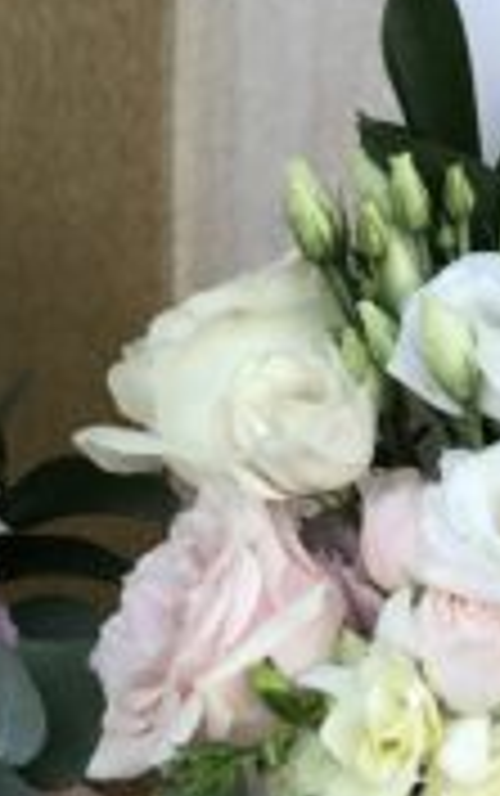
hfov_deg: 7.6
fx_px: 3741
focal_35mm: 172
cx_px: 79
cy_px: 425
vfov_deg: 12.2
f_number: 2.8
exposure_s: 1/100
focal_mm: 6.6
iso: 25
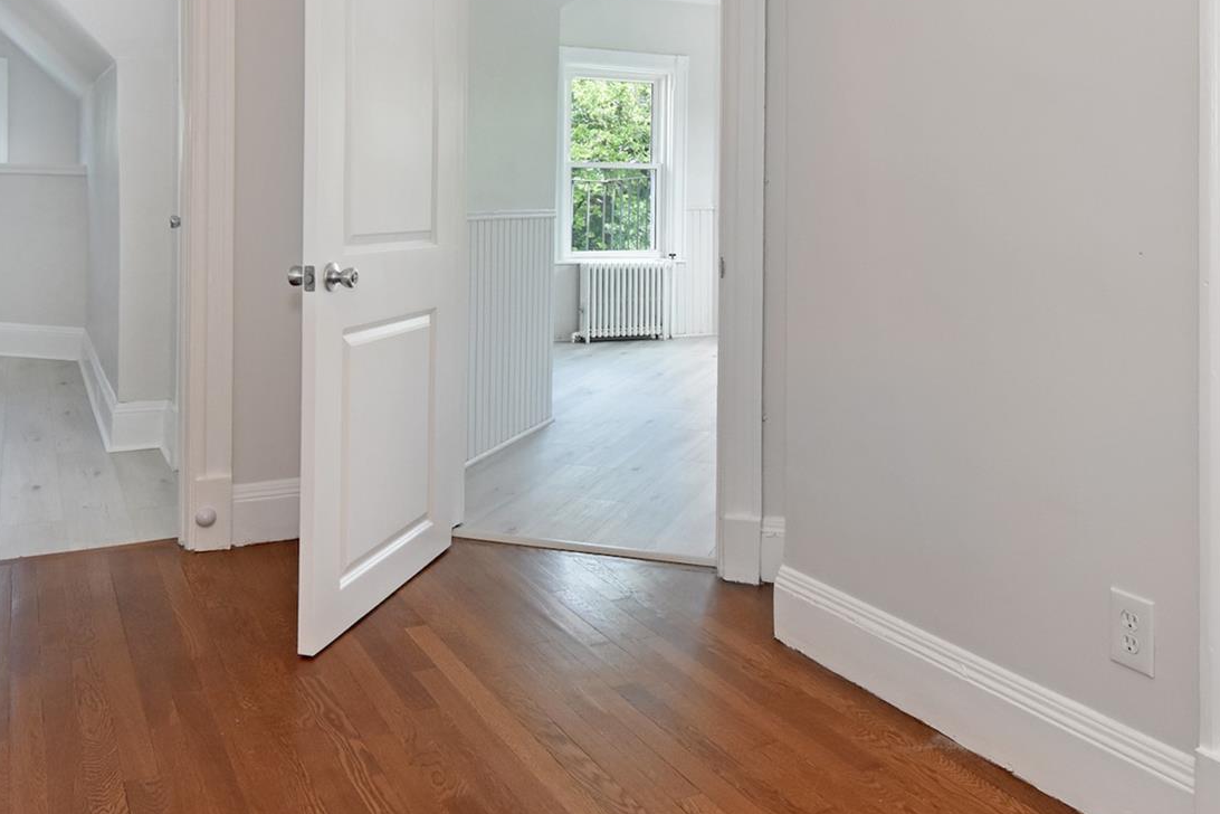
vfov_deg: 41.2
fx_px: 1048
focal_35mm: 31
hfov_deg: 60.4
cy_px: 210
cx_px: 601
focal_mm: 11
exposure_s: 1/25
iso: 640
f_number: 8
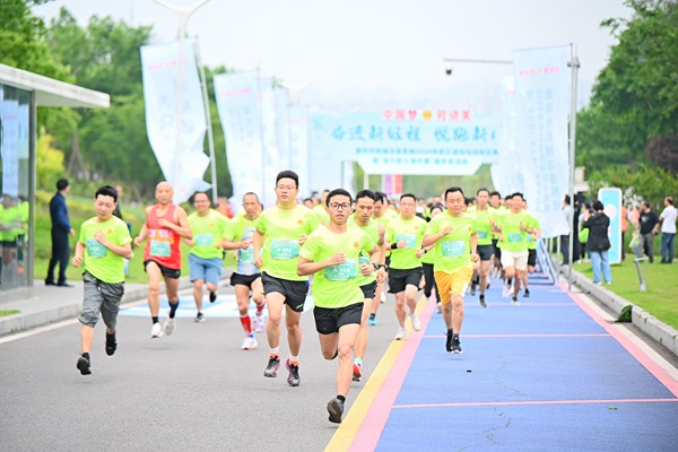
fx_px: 2448
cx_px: 339
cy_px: 226
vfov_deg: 10.5
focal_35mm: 130
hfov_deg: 15.8
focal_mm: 130
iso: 250
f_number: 2.8
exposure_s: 1/1000
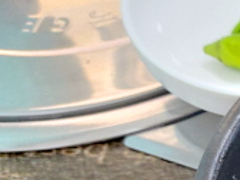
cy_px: 240
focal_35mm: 96
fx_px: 665
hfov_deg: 16.6
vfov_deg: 14.7
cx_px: 447
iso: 250
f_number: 2
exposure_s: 1/60
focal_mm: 4.58
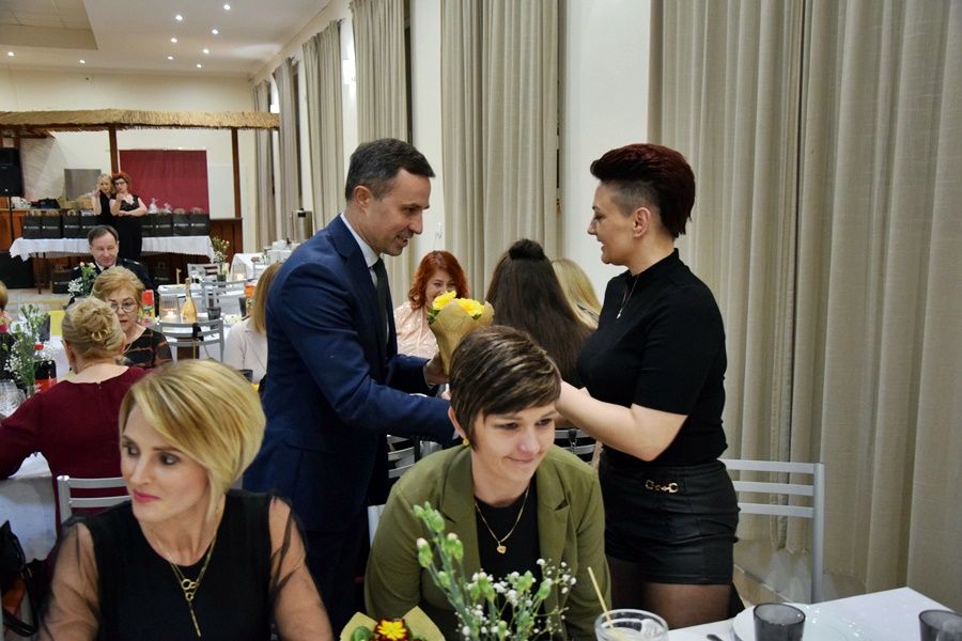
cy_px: 320
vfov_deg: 36.9
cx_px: 481
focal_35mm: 36
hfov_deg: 53.1
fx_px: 962
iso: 2500
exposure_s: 1/100
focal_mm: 24
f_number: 3.8
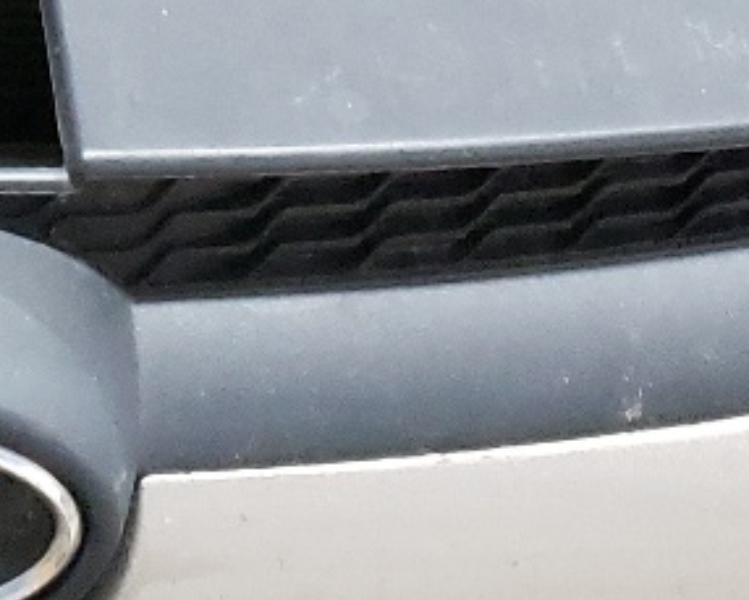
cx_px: -359
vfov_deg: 10.1
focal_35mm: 142
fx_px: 3149
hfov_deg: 12.9
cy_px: -603
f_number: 1.5
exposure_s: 1/24
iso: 443
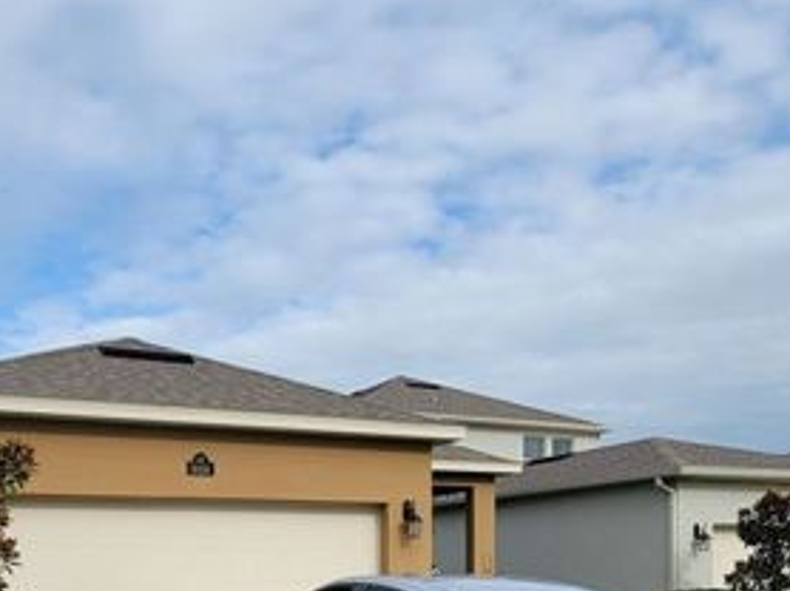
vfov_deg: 39.1
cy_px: 557
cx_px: 243
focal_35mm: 33
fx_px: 752
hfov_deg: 53.9
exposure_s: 1/1238
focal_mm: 2.2
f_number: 2.2
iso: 50
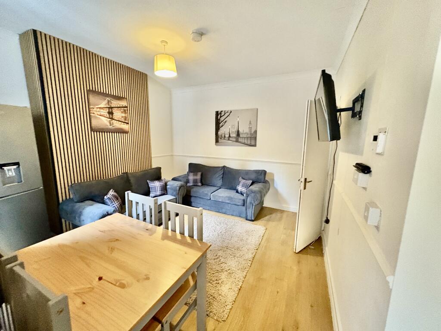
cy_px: 166
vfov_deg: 85.7
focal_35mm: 14
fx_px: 178
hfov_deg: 102.1
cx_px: 220
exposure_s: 1/50
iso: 800
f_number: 2.2
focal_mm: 2.22
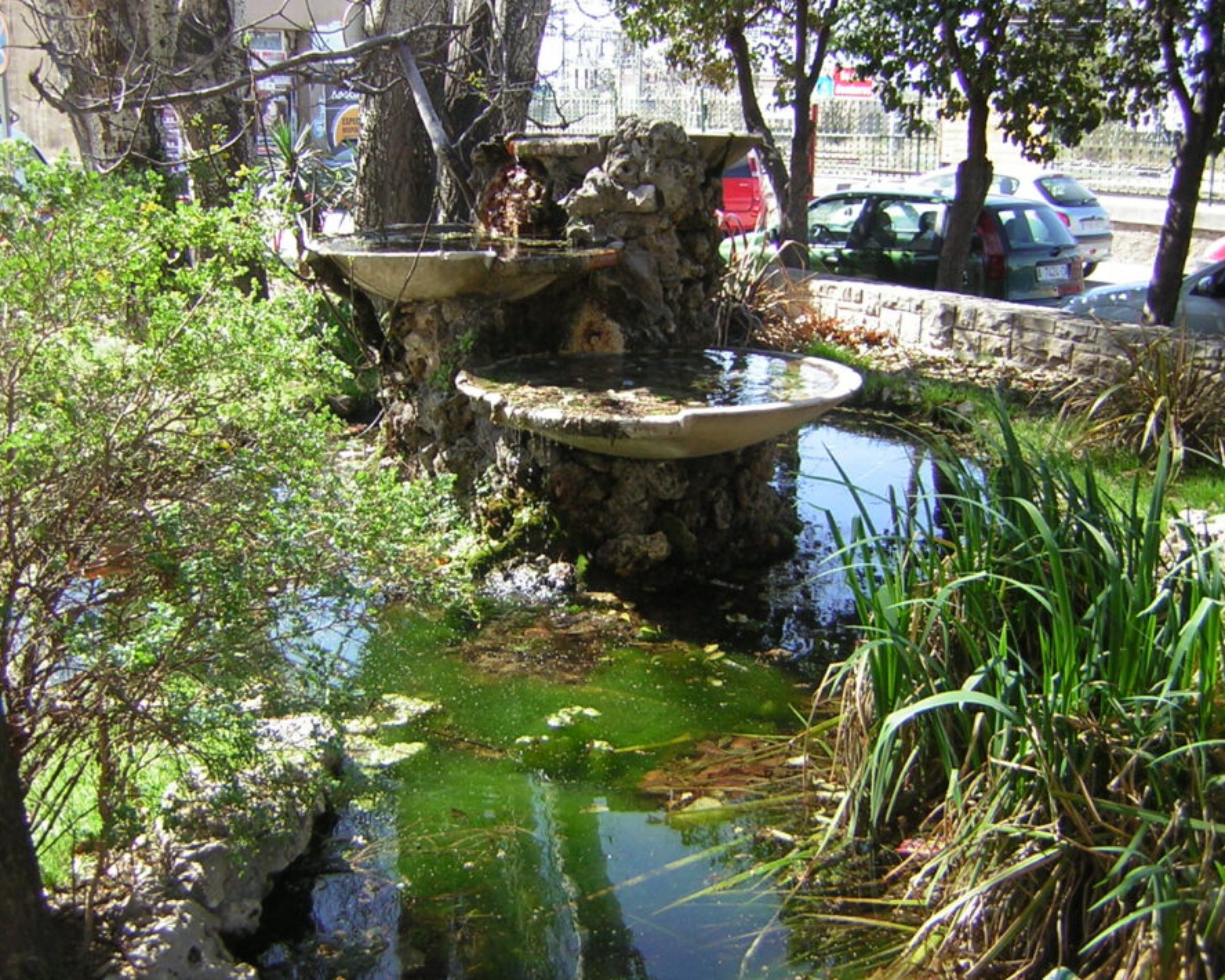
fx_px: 1377
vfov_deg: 39.1
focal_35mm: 38
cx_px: 612
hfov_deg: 47.9
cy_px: 496
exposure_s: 1/172
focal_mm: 4.7
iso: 50
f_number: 2.6
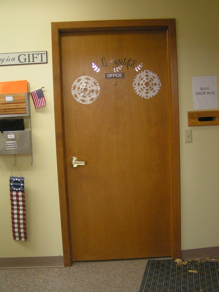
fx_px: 321
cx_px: 110
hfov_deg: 37.7
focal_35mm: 38
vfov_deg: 49.0
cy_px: 146
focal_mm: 5.8
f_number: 2.8
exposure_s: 1/15
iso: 200
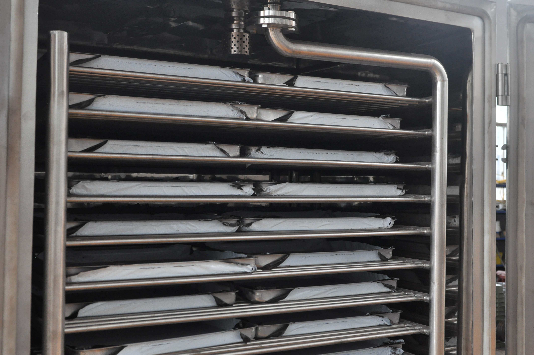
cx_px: 267
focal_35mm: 48
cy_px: 178
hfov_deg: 41.2
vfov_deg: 28.0
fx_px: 711
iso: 800
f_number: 5
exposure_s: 1/125
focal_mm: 32
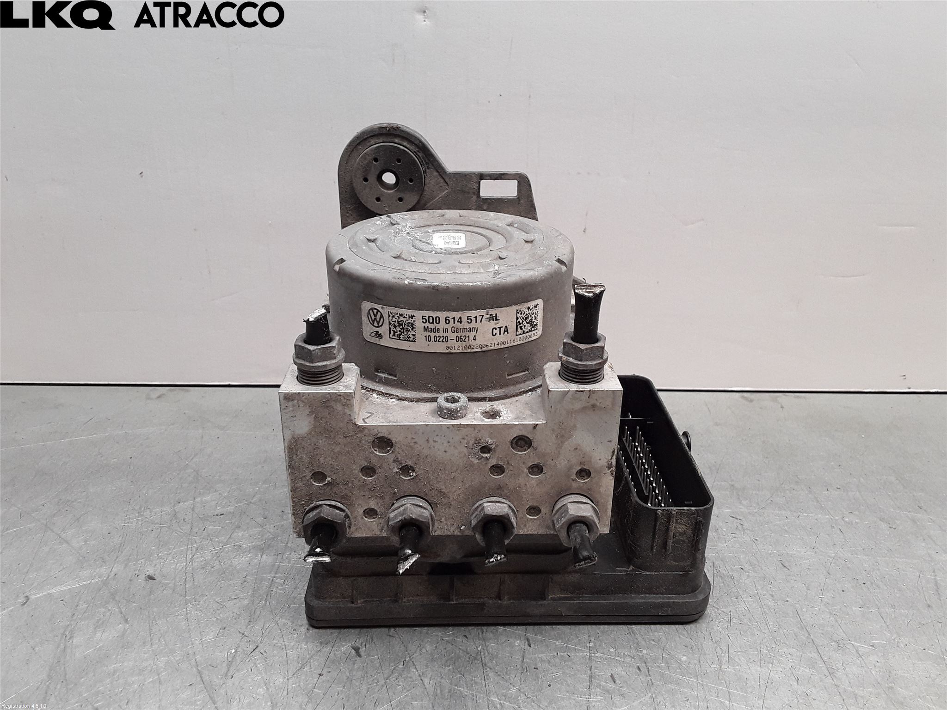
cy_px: 355
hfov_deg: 63.4
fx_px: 766
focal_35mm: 28
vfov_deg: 49.7
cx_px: 474
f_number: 1.9
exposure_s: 1/50
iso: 50
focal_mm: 2.91
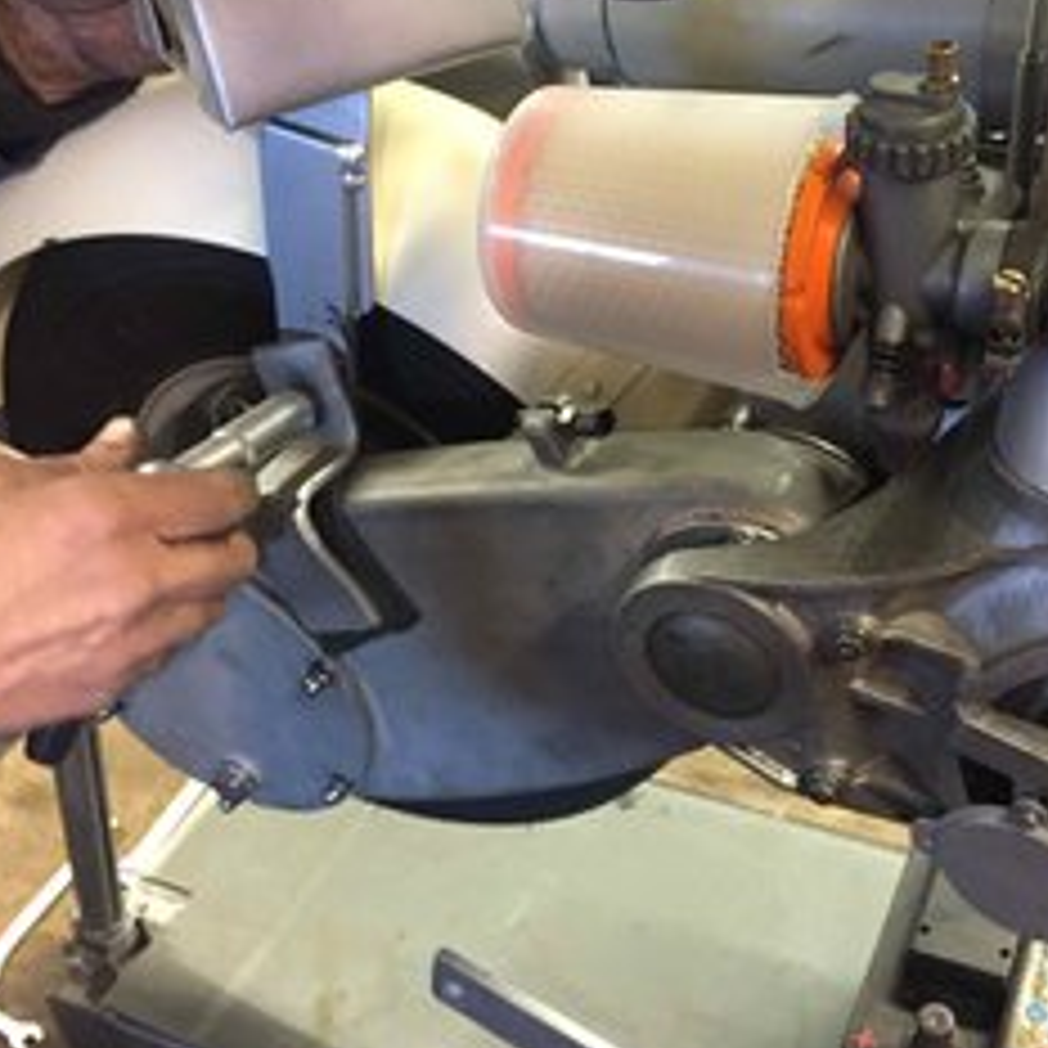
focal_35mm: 44
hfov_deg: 38.0
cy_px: 427
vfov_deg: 38.2
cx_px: 693
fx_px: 1507
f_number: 2.2
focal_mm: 4.15
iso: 320
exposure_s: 1/17
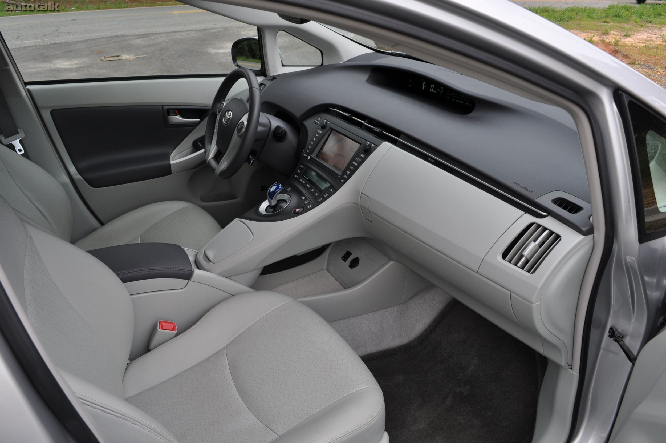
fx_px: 499
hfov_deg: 67.4
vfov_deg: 47.8
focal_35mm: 27
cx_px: 333
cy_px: 222
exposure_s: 1/60
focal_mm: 18
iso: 200
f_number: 8
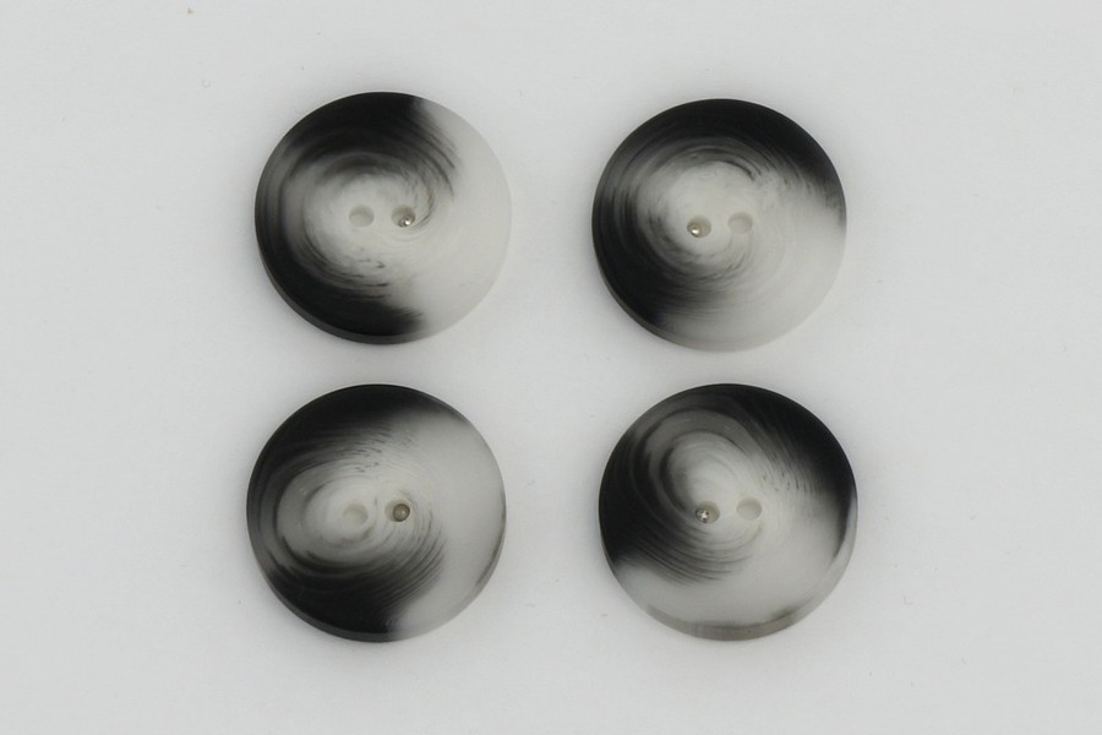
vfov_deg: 16.6
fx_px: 2525
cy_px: 368
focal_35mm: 82
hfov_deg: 24.6
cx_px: 551
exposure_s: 1/500
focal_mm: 55
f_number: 9
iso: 200
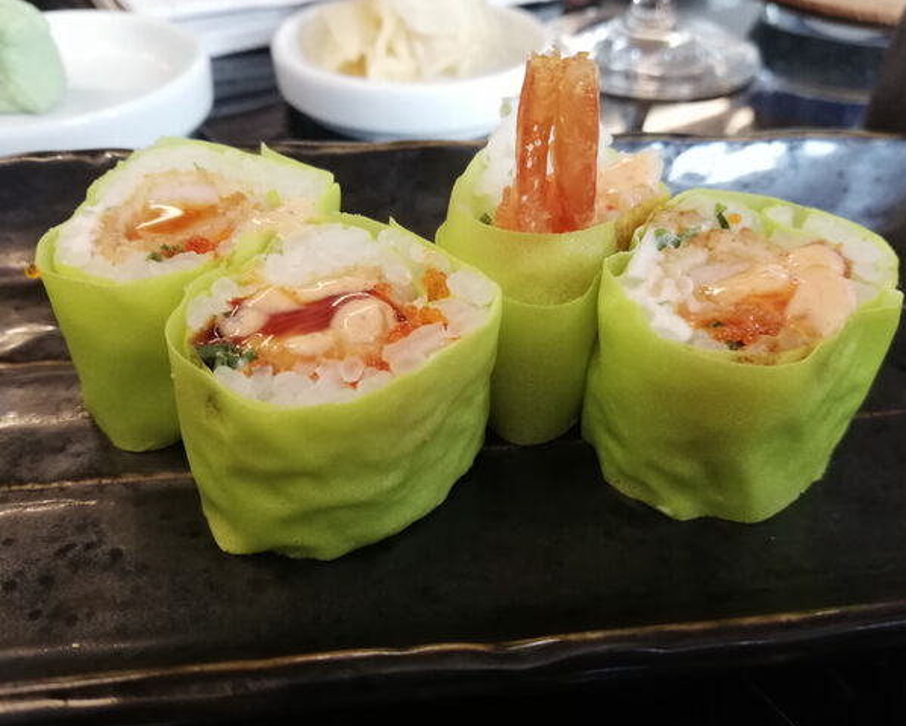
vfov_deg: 51.6
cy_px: 352
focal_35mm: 28
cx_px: 476
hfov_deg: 62.2
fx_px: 751
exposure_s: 1/20
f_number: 2.2
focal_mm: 3.81
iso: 500
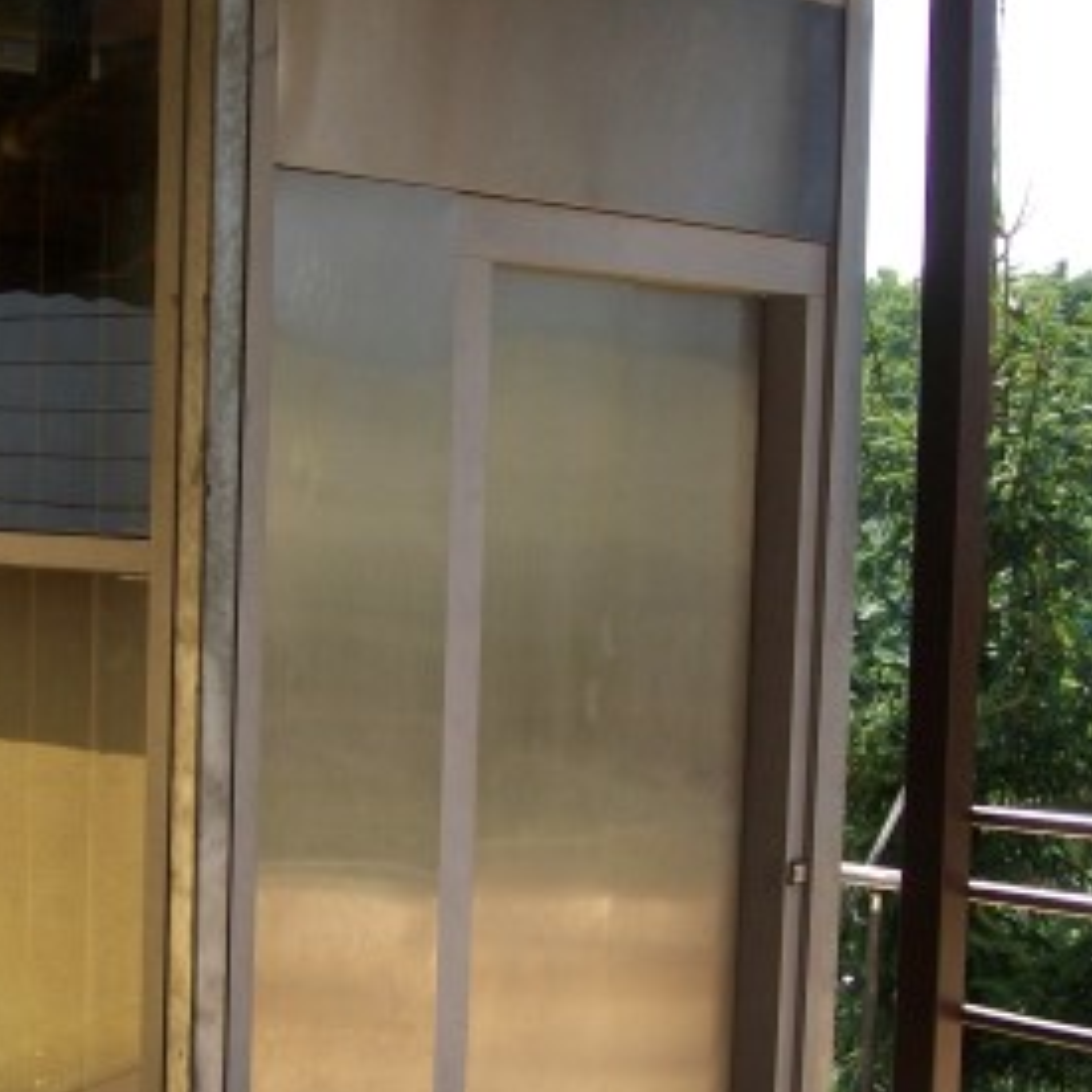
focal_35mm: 70
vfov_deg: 24.6
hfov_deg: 24.5
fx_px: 2498
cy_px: 675
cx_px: 353
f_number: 2.7
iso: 64
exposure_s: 1/320
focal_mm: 6.1
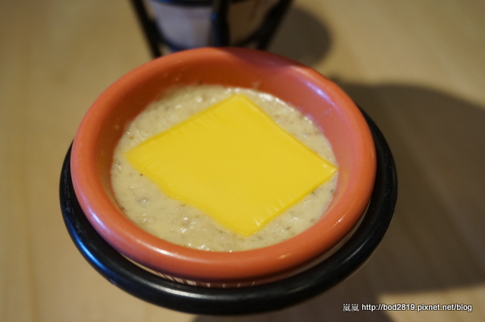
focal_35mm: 40
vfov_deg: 32.9
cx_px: 242
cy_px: 161
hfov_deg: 48.0
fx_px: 545
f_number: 4.5
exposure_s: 1/60
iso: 1000
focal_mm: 27
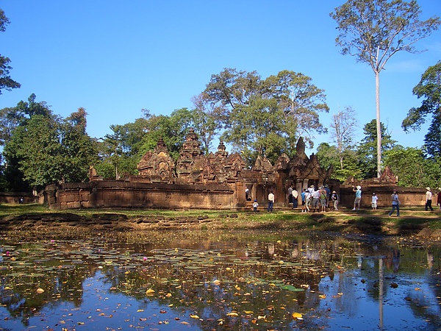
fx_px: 446
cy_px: 166
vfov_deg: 40.7
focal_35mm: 35
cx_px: 220
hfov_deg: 52.6
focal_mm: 5.8
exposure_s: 1/320
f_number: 4.3
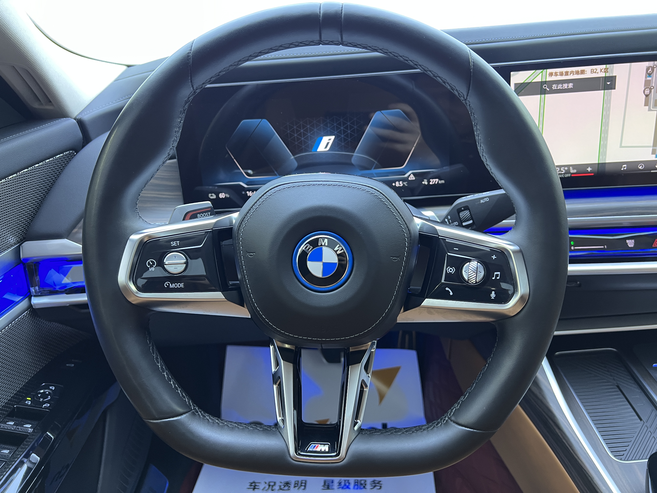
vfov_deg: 53.1
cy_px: 246
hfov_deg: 67.3
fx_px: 493
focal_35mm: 26
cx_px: 328
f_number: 1.5
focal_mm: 5.7
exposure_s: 1/52
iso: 250
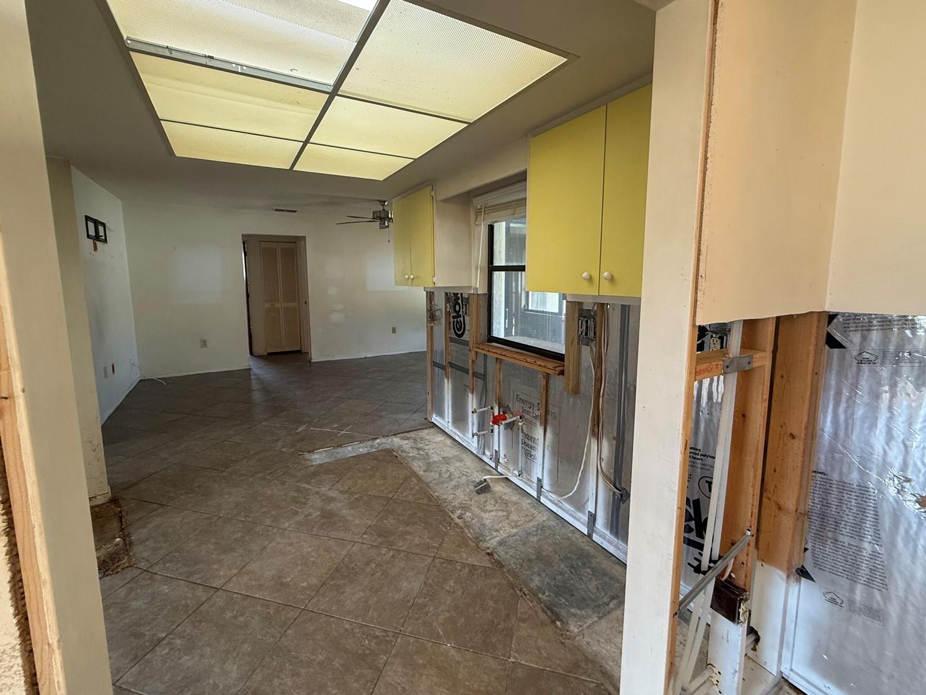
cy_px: 325
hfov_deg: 98.2
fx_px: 401
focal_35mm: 15
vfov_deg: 81.6
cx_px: 461
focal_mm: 2.22
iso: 320
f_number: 2.2
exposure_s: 1/120
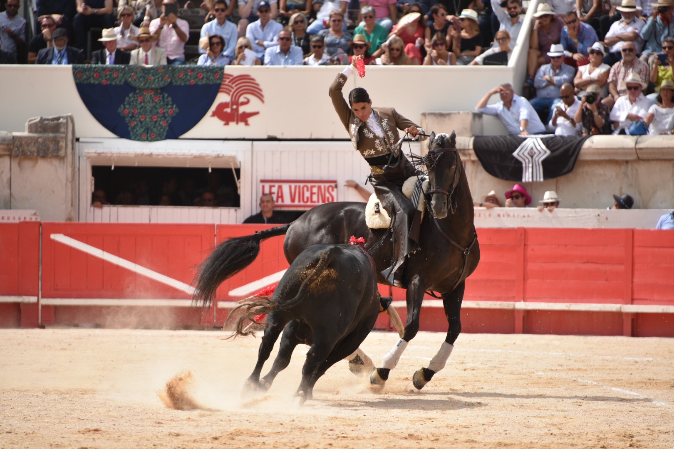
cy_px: 224
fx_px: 5616
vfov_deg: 4.6
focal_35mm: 300
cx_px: 337
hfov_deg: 6.9
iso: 400
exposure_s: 1/1600
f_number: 5.6
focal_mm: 300
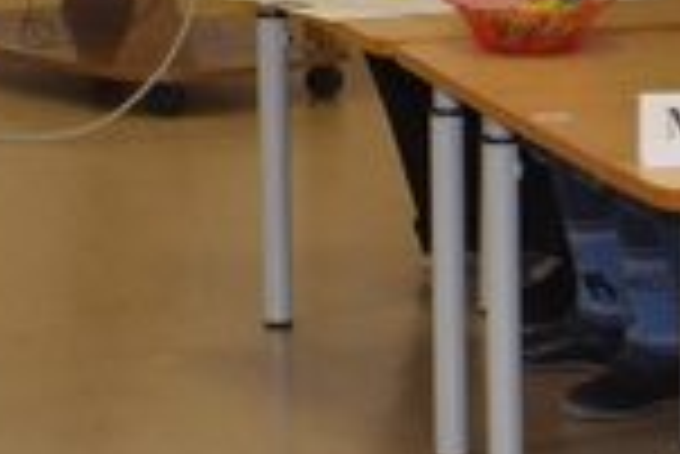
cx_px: 293
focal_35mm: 267
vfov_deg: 5.1
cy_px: -335
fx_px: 5048
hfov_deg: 7.7
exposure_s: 1/60
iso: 1100
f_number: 5.3
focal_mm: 42
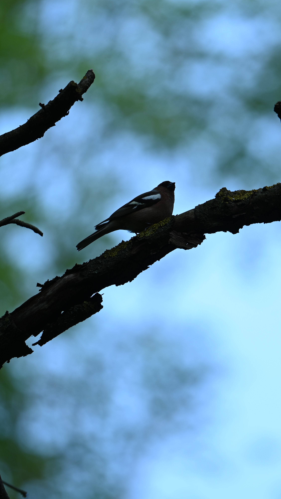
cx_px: 205
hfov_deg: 1.5
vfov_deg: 2.7
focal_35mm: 788
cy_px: 249
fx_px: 10436
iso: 125
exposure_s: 1/100
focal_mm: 500
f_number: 6.7
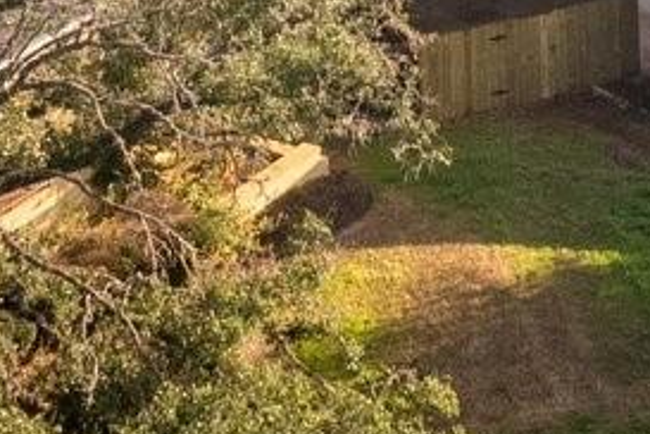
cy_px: -632
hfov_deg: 12.0
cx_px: 895
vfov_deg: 7.7
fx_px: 2979
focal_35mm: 165
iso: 100
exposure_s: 1/180
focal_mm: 8.38
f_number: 2.8
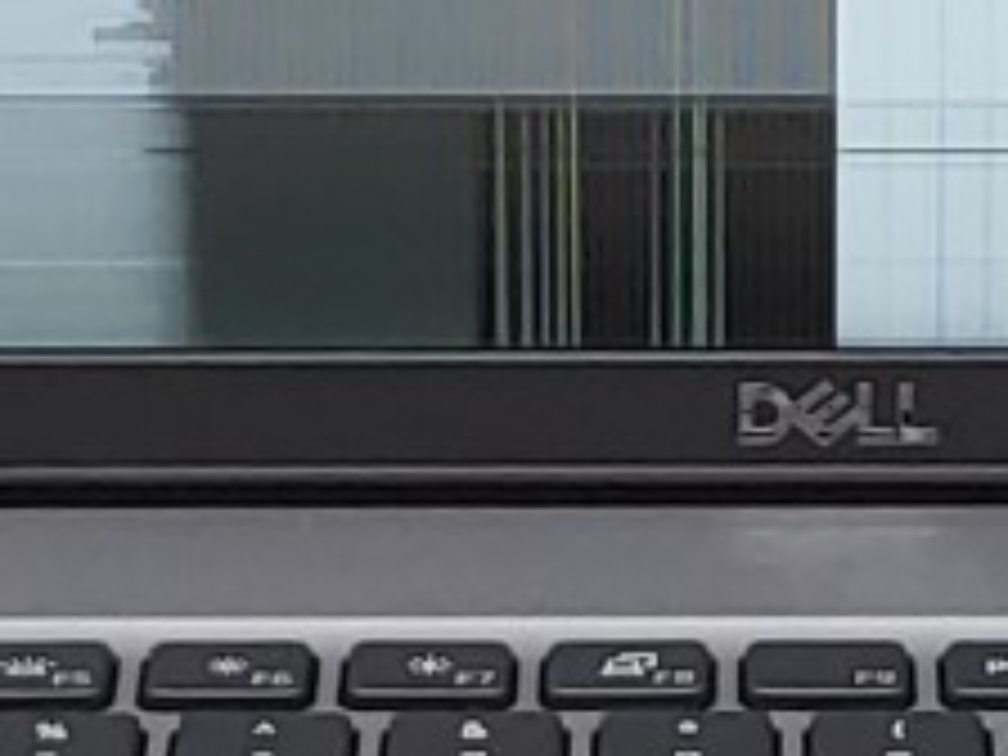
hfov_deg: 7.9
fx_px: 7309
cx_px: 900
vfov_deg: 5.9
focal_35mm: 251
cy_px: 162
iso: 50
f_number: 1.8
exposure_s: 1/60
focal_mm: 4.36
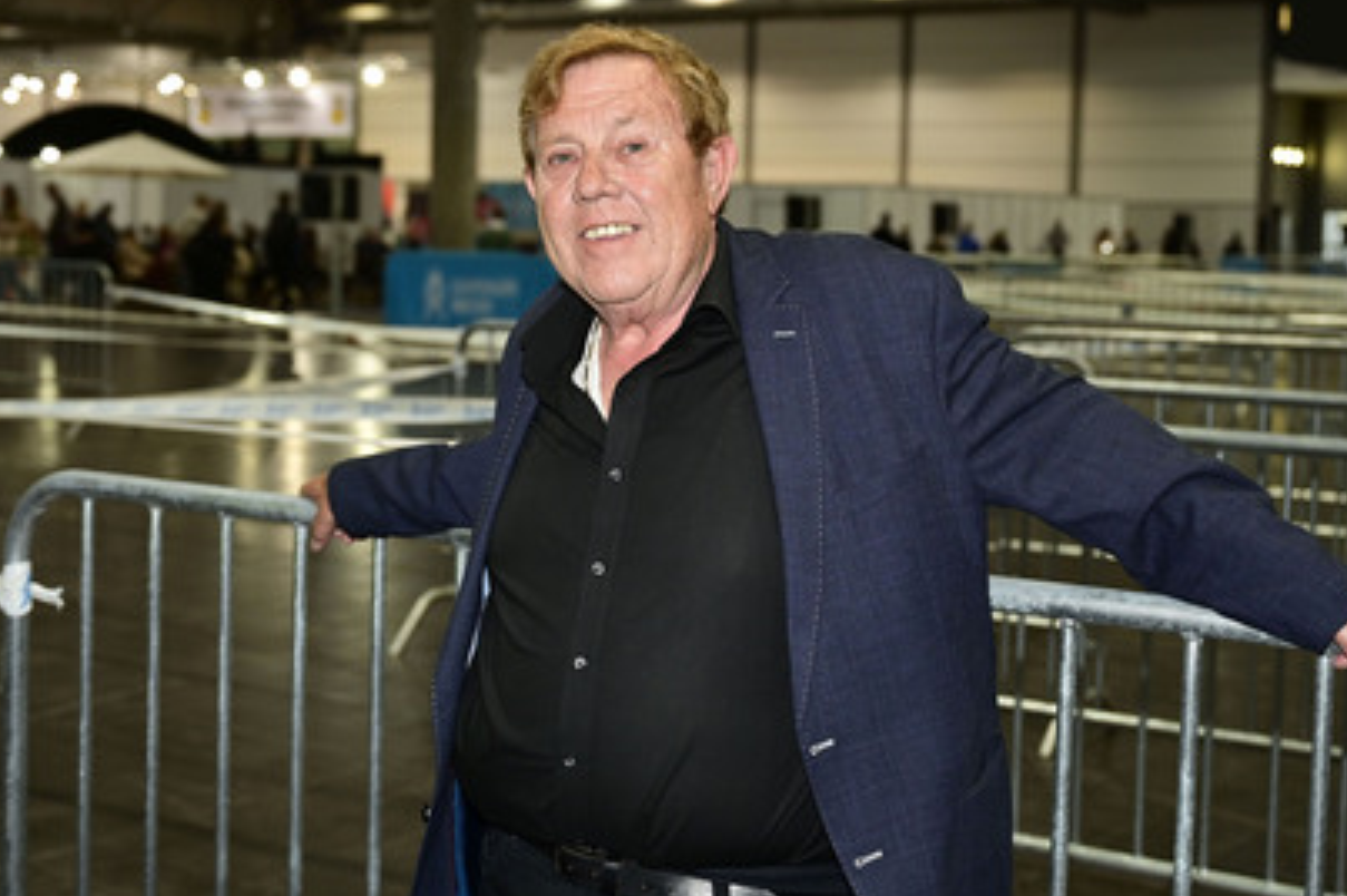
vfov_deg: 28.6
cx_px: 700
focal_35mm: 47
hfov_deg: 41.9
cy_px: 478
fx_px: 1757
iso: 1000
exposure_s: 1/200
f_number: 3.5
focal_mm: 42
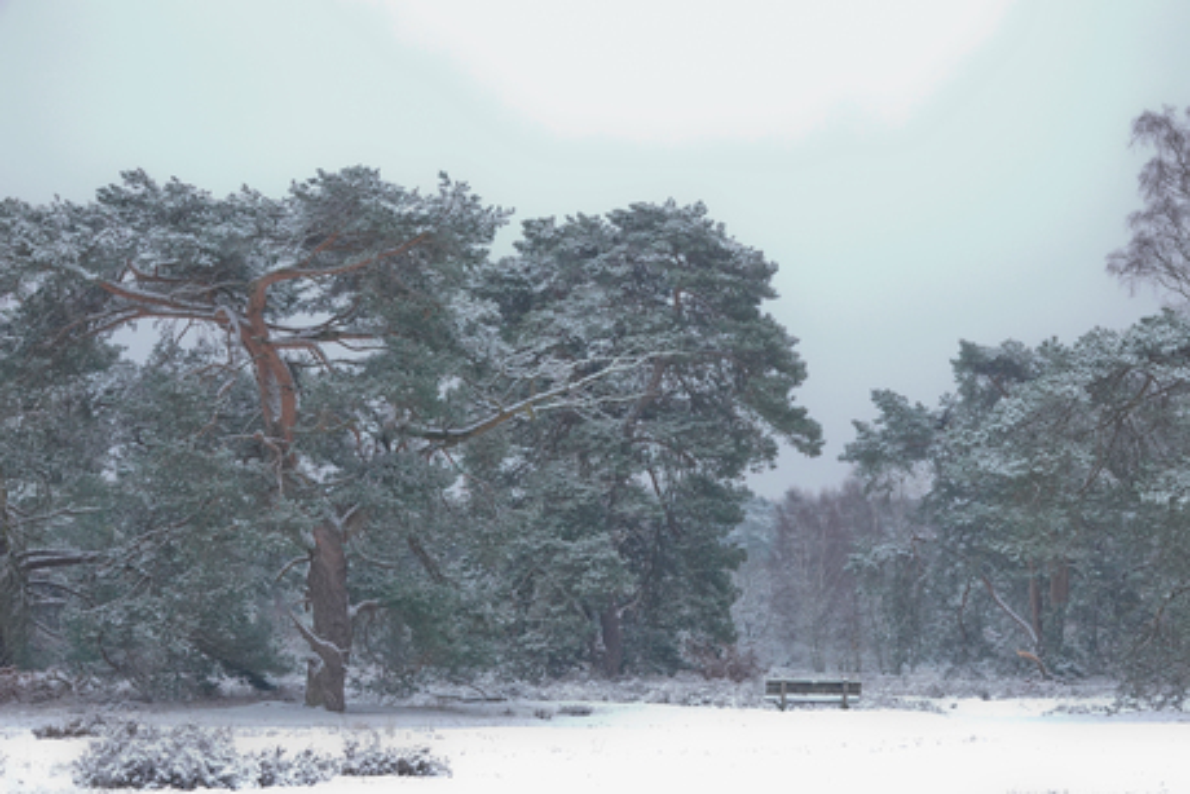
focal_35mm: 85
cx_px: 595
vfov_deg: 16.1
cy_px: 397
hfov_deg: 23.9
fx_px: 2810
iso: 640
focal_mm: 31.33
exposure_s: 1/100
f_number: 8
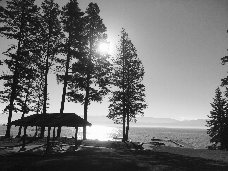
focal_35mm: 29
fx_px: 191
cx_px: 114
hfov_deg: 61.7
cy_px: 86
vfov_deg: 48.2
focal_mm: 4.15
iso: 40
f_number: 2.2
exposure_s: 1/6849
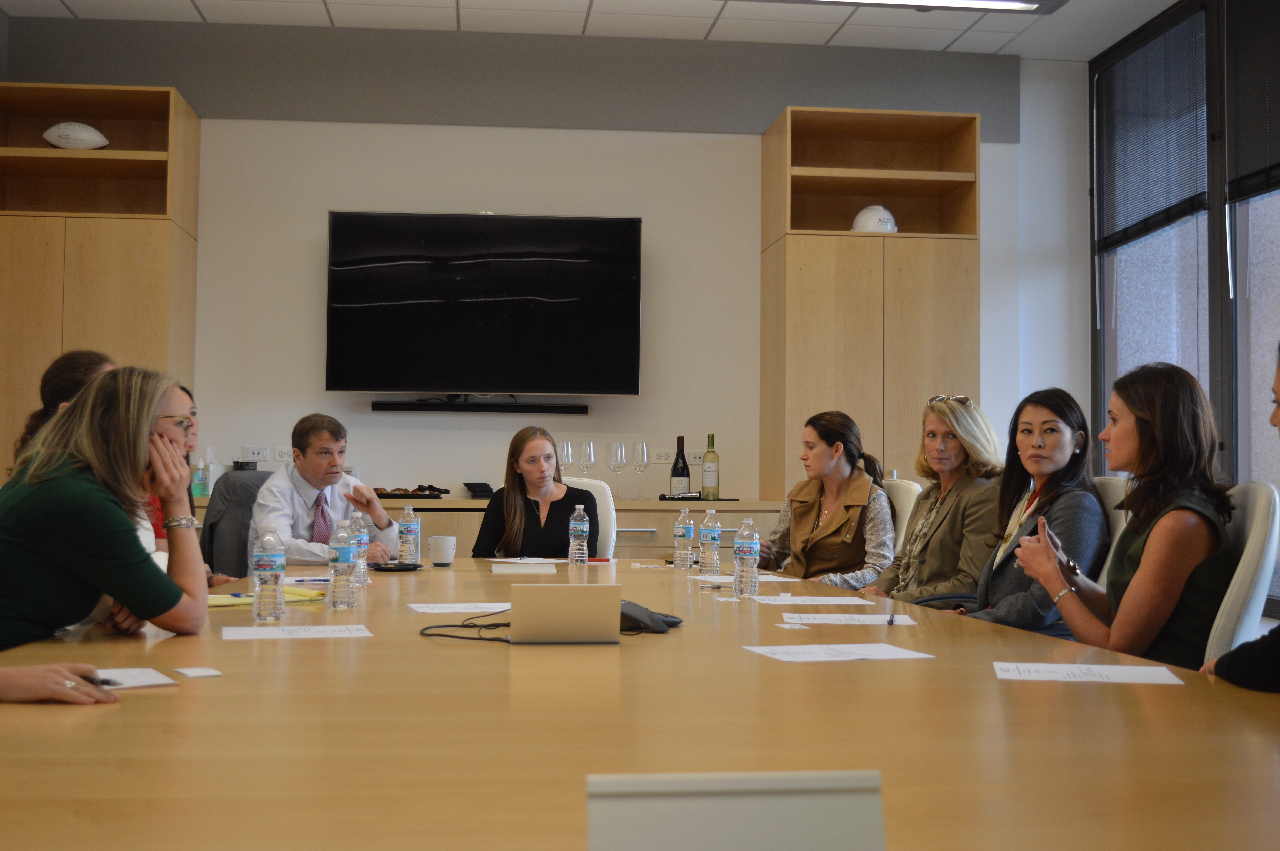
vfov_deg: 31.8
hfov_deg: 46.4
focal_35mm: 42
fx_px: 1492
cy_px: 426
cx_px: 640
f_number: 4.5
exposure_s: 1/80
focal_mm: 28
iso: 400
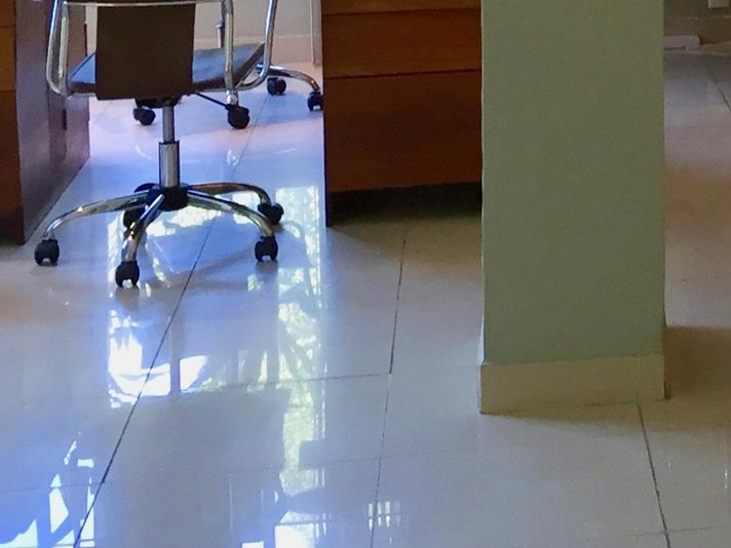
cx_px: 1009
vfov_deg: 13.9
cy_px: -224
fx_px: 2133
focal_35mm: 101
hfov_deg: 17.9
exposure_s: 1/30
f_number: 2.2
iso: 64
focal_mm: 4.15
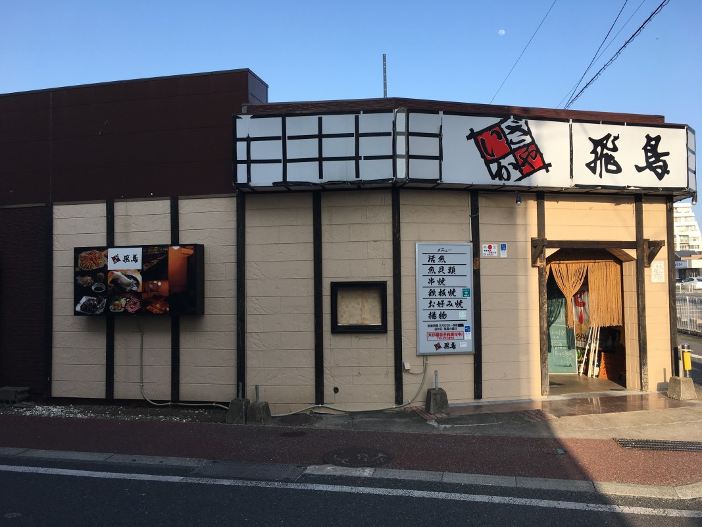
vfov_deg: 48.2
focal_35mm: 29
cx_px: 351
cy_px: 264
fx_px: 588
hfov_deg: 61.7
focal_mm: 4.15
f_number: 2.2
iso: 25
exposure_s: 1/785
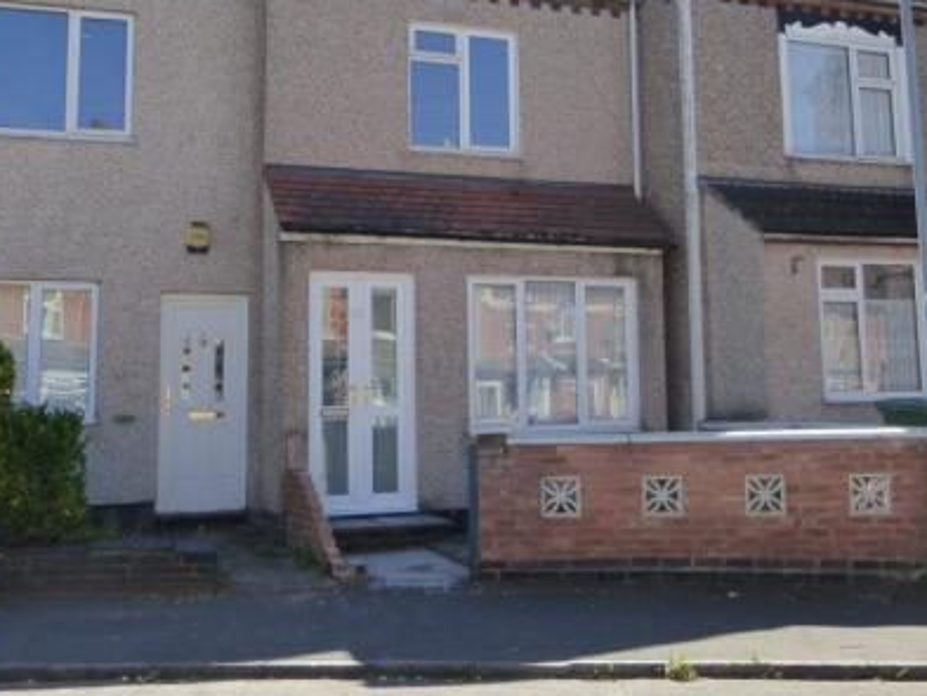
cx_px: 508
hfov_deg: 41.2
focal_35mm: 46
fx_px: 1232
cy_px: 195
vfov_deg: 31.1
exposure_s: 1/640
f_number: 3.6
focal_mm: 5.4
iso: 200
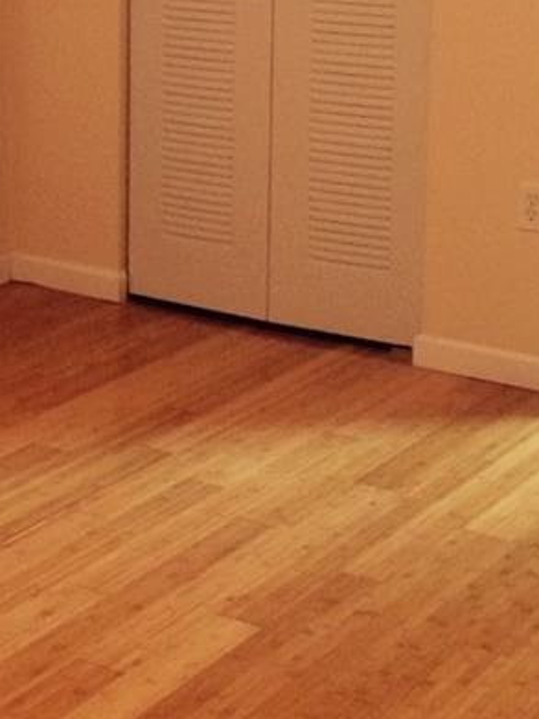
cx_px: 92
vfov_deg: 21.6
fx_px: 1849
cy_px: 86
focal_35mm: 89
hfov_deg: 16.4
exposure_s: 1/24
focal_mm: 4.15
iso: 250
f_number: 2.2
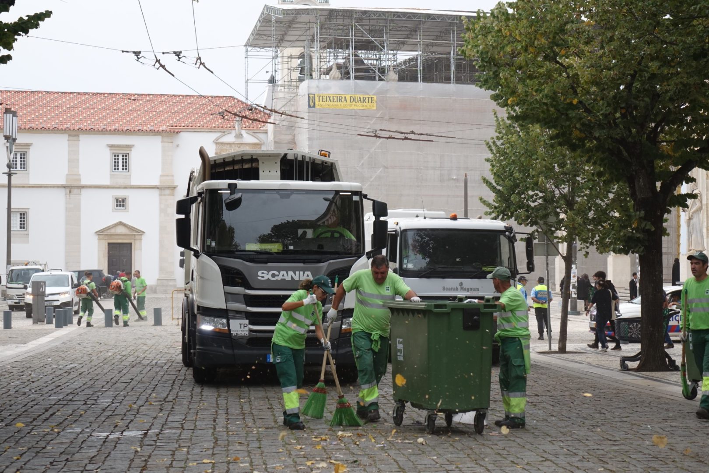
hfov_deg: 25.7
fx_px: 1556
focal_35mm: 79
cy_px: 236
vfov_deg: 17.3
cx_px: 354
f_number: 4
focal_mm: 28.93
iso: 125
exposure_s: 1/250
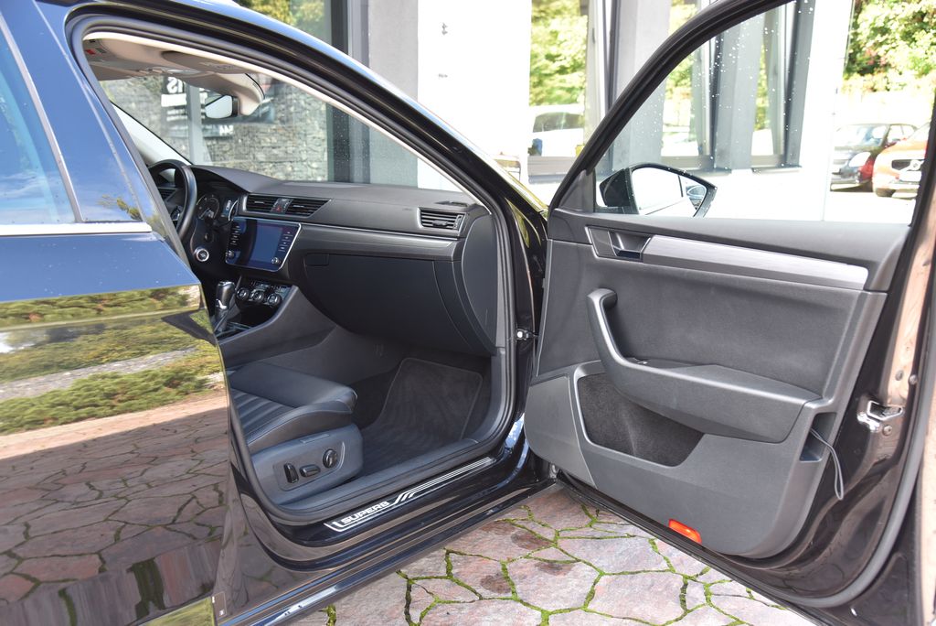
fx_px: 832
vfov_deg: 41.2
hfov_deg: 58.7
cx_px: 468
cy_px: 313
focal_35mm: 32
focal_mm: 32
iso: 500
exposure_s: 1/100
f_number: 5
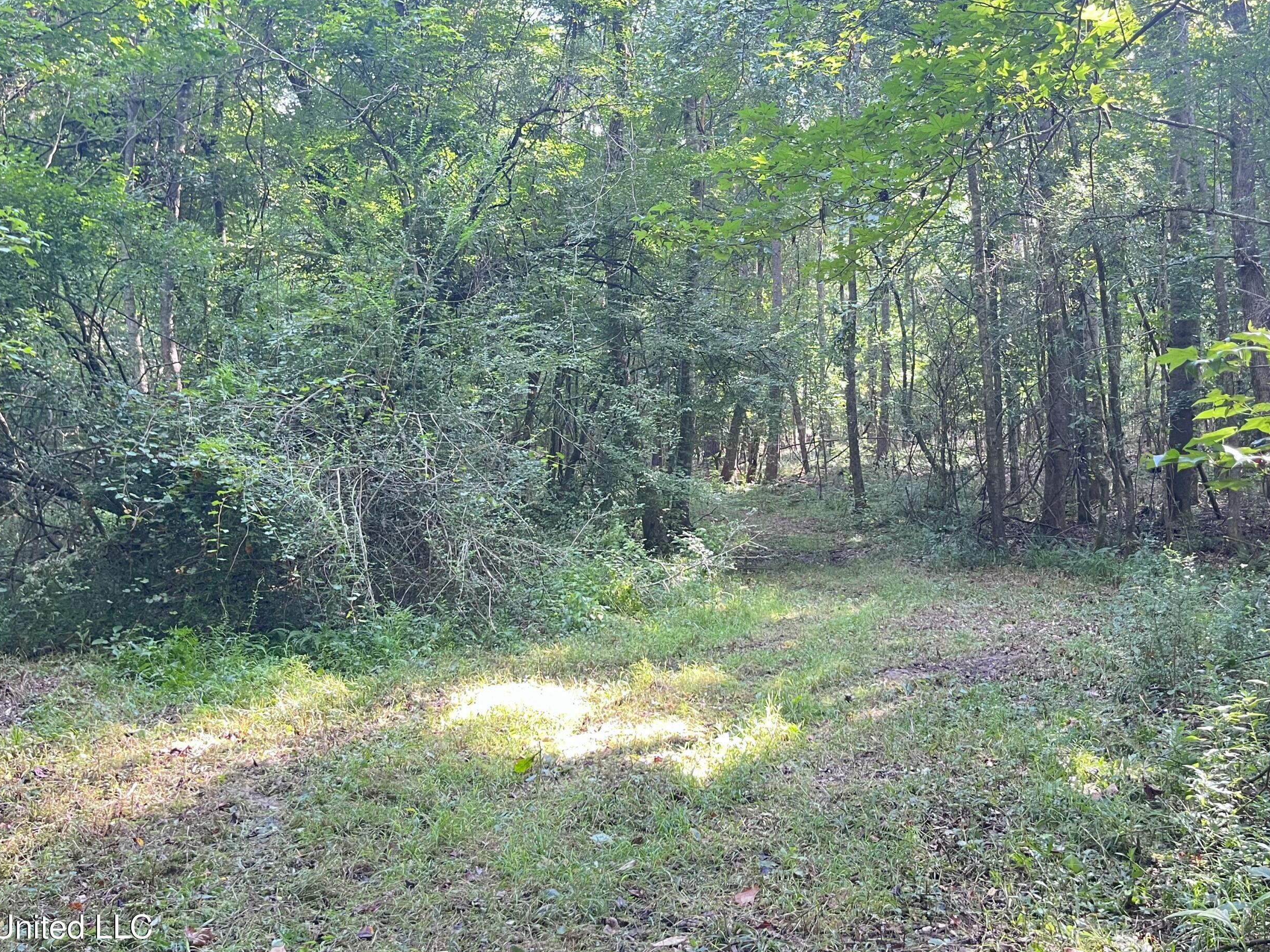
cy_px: 395
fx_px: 1174
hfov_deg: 56.7
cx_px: 693
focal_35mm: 32
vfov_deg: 44.0
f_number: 1.6
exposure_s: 1/60
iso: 125
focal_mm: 5.1
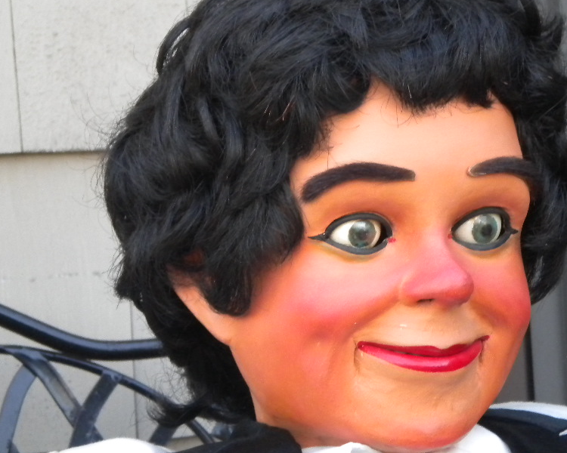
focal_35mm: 140
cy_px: 220
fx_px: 2349
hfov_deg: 13.7
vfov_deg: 11.0
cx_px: 357
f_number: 5.9
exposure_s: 1/69
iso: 400
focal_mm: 18.9
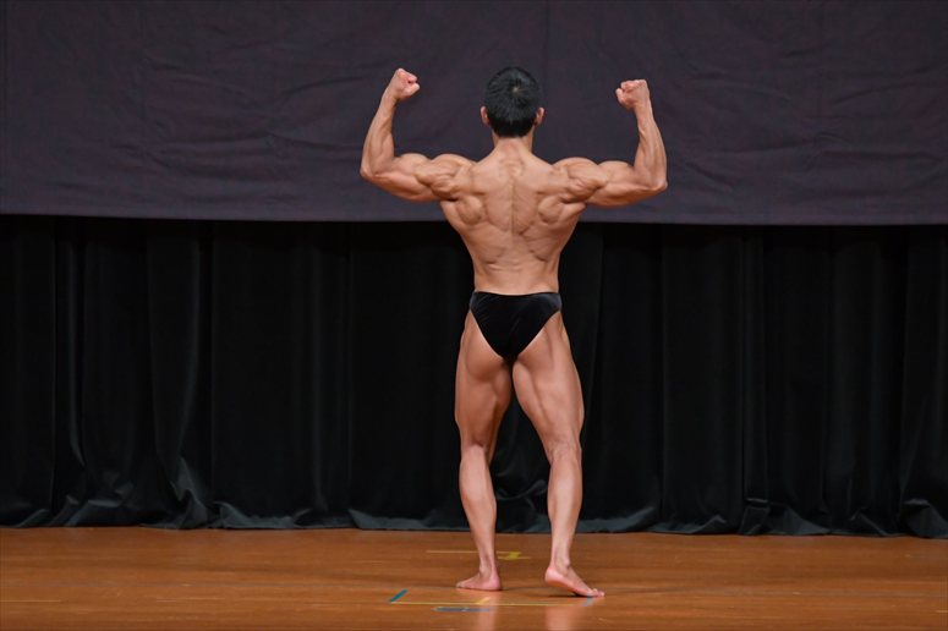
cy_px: 316
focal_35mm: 285
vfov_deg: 4.8
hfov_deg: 7.2
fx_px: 7501
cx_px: 474
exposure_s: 1/400
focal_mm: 190
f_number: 5.6
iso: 4000
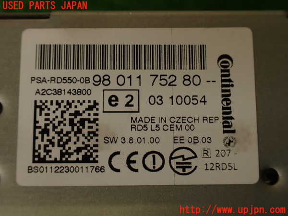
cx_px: 144
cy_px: 108
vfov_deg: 46.8
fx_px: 250
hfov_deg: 60.0
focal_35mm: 30
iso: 100
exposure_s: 1/60
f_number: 3.2
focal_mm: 5.4
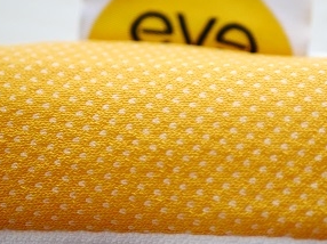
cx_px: 198
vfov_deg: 14.1
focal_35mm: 105
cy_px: 129
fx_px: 991
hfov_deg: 18.7
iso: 500
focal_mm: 25
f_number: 1.7
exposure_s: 1/60
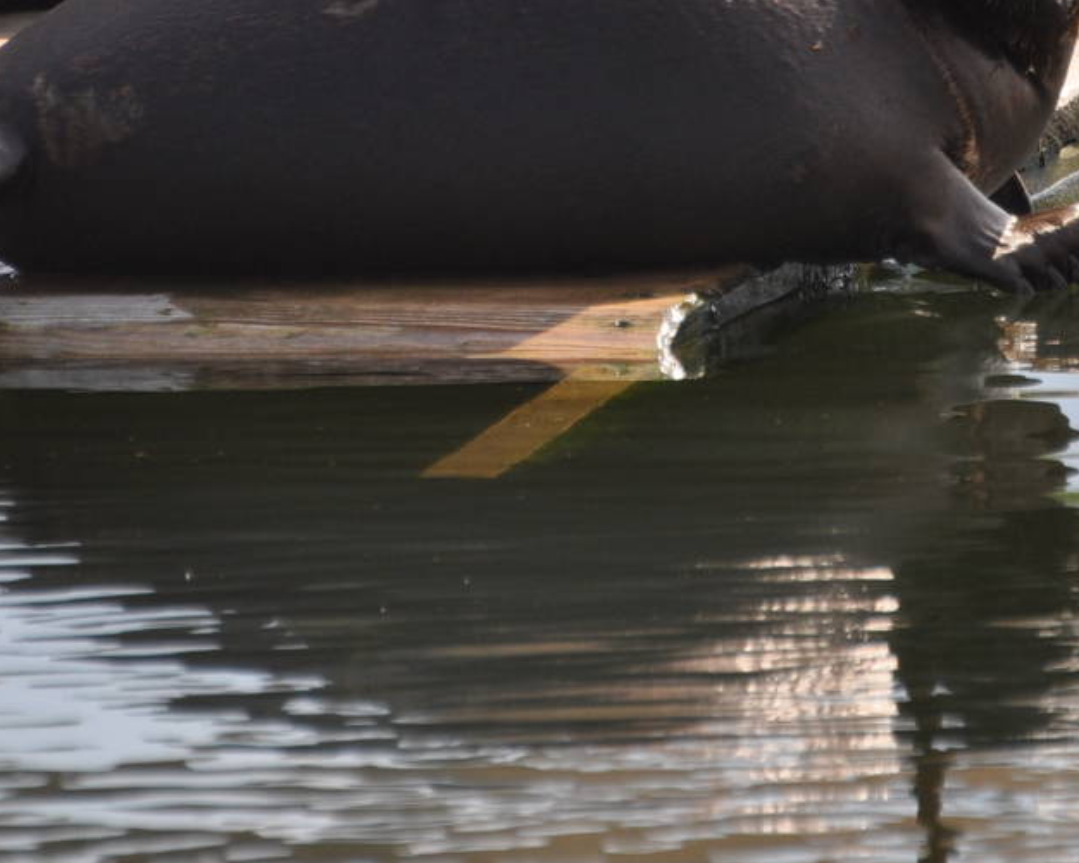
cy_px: -35
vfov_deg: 1.4
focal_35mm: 1078
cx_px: 681
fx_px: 34430
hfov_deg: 1.8
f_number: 5.6
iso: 400
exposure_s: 1/1000
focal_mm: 300
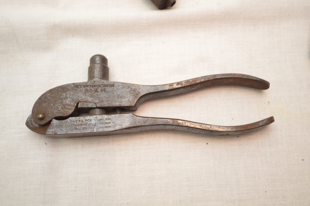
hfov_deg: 53.2
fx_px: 309
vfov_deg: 36.7
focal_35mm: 36
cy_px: 103
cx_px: 155
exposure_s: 1/60
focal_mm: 24
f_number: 4.5
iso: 2000
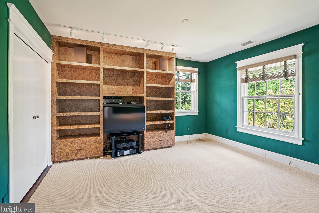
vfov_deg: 70.4
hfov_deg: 93.2
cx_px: 168
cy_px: 102
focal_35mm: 17
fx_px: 151
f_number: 4
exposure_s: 1/8
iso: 800
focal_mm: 16
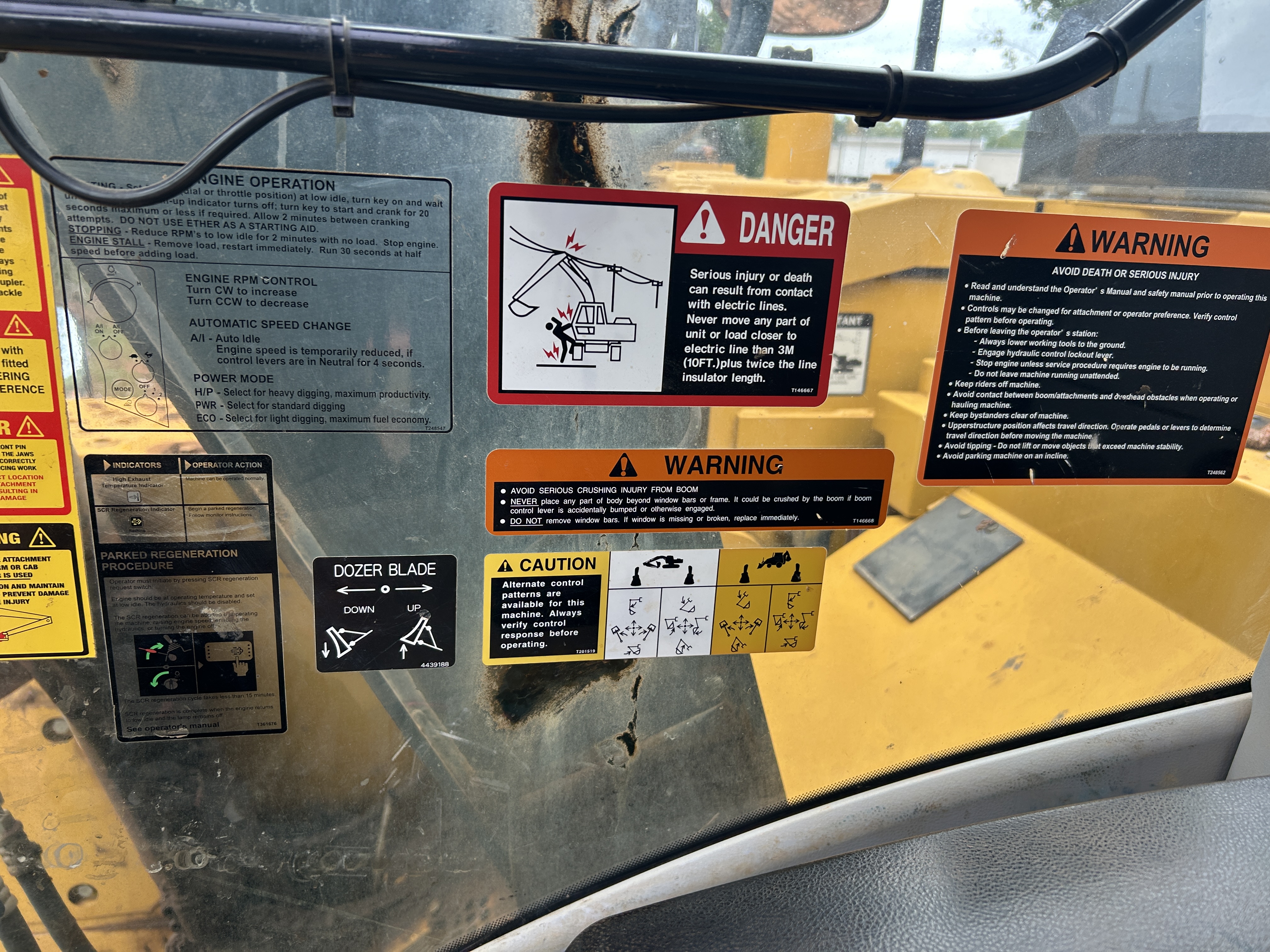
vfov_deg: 53.1
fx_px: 954
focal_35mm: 26
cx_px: 635
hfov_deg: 67.3
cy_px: 476
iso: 50
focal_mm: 5.7
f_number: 1.5
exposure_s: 1/317
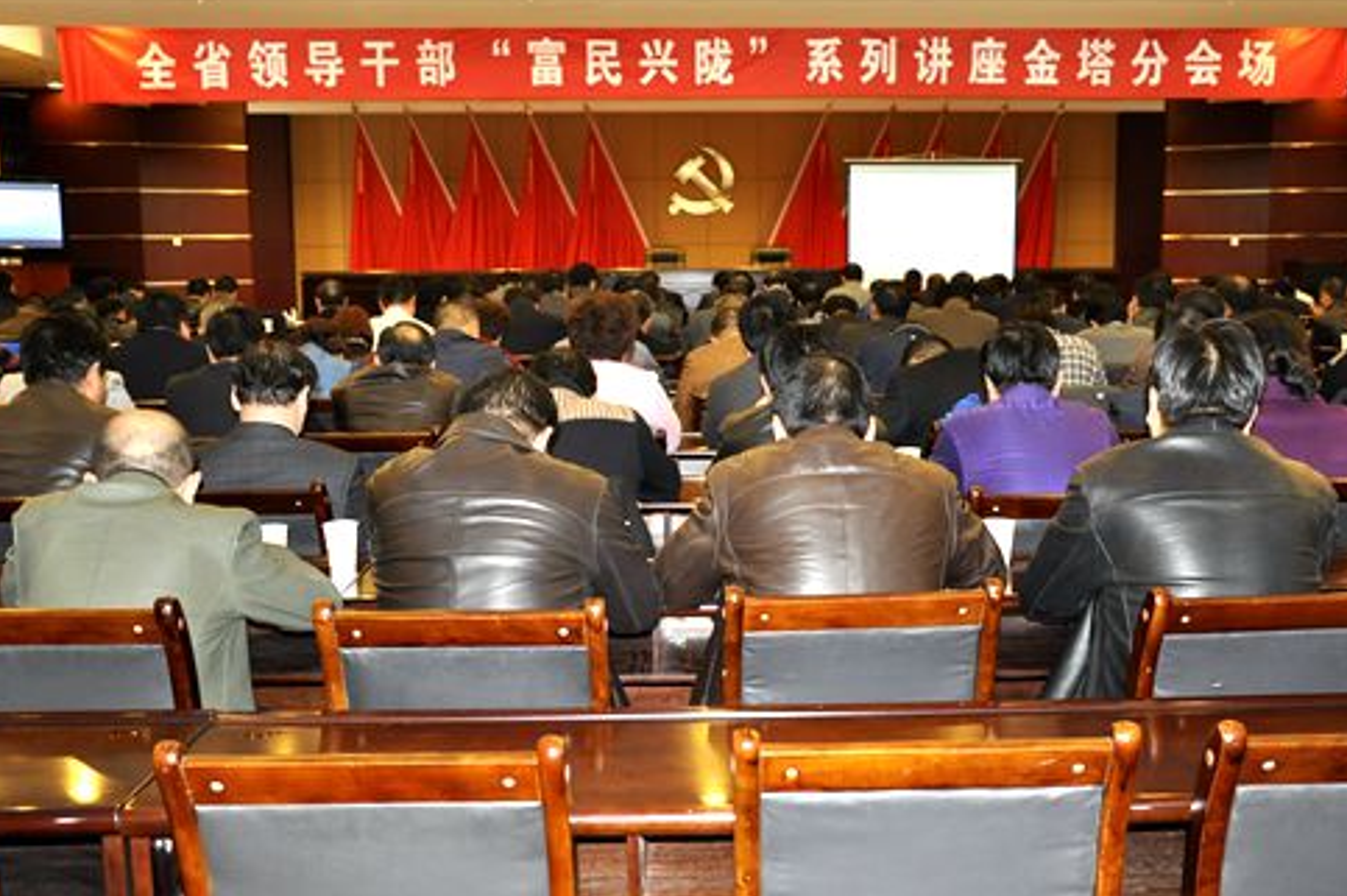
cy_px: 473
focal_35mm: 41
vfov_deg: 32.6
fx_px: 1532
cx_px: 722
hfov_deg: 47.4
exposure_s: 1/60
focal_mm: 22
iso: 1000
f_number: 4.5
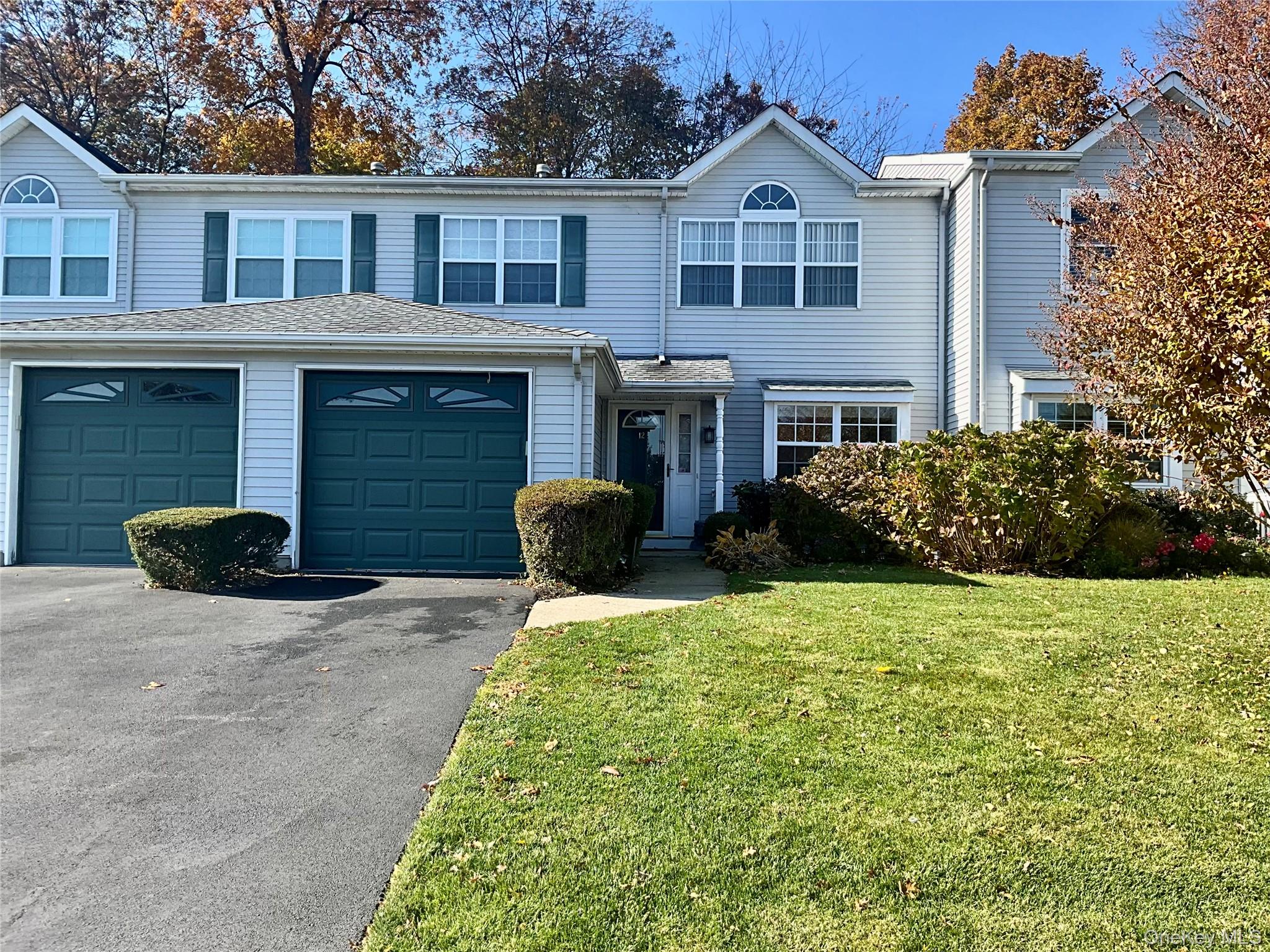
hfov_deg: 61.7
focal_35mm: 29
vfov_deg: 48.2
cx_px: 635
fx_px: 1064
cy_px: 476
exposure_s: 1/792
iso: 25
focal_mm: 3
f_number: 1.8
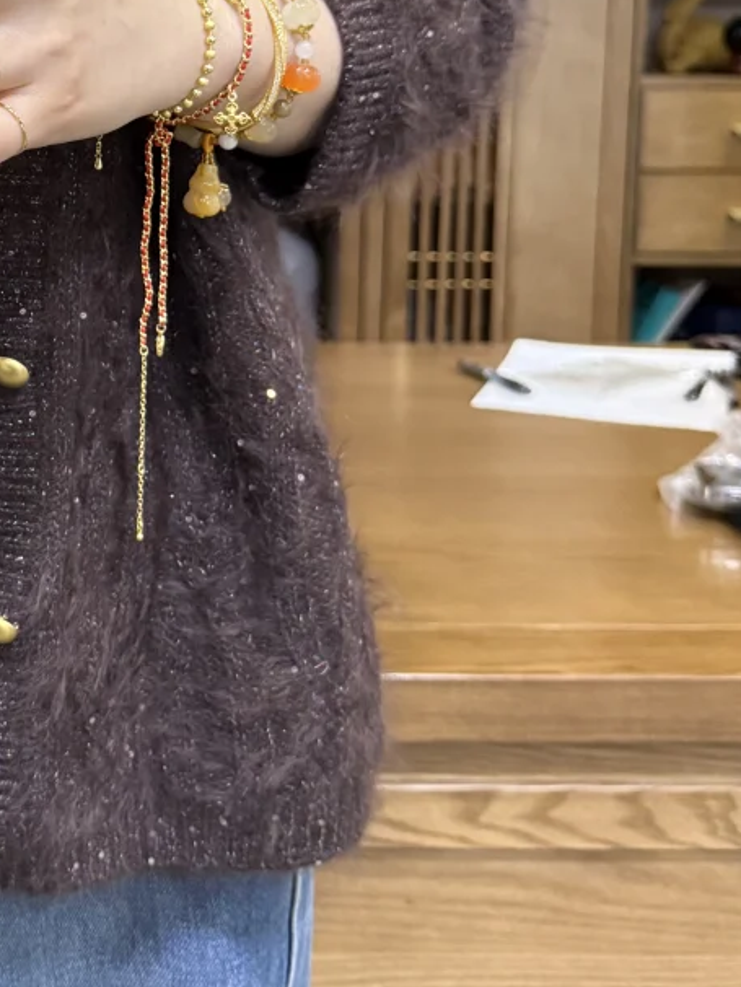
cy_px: 186
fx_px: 1626
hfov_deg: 23.7
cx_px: -112
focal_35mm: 57
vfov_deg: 32.8
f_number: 1.78
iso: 800
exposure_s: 1/60
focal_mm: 6.76
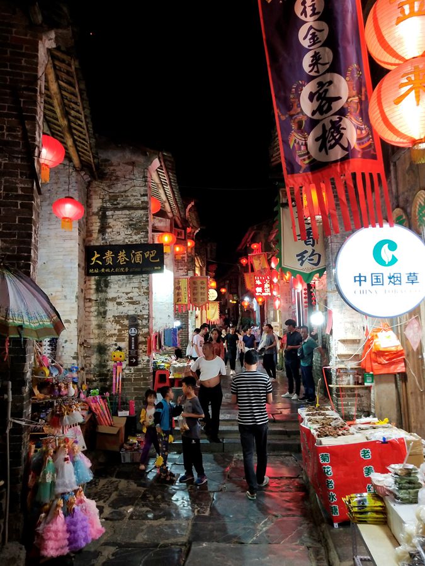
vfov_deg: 60.0
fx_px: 491
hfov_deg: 46.8
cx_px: 212
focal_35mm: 30
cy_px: 283
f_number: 1.8
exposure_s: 1/50
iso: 310
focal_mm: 3.95
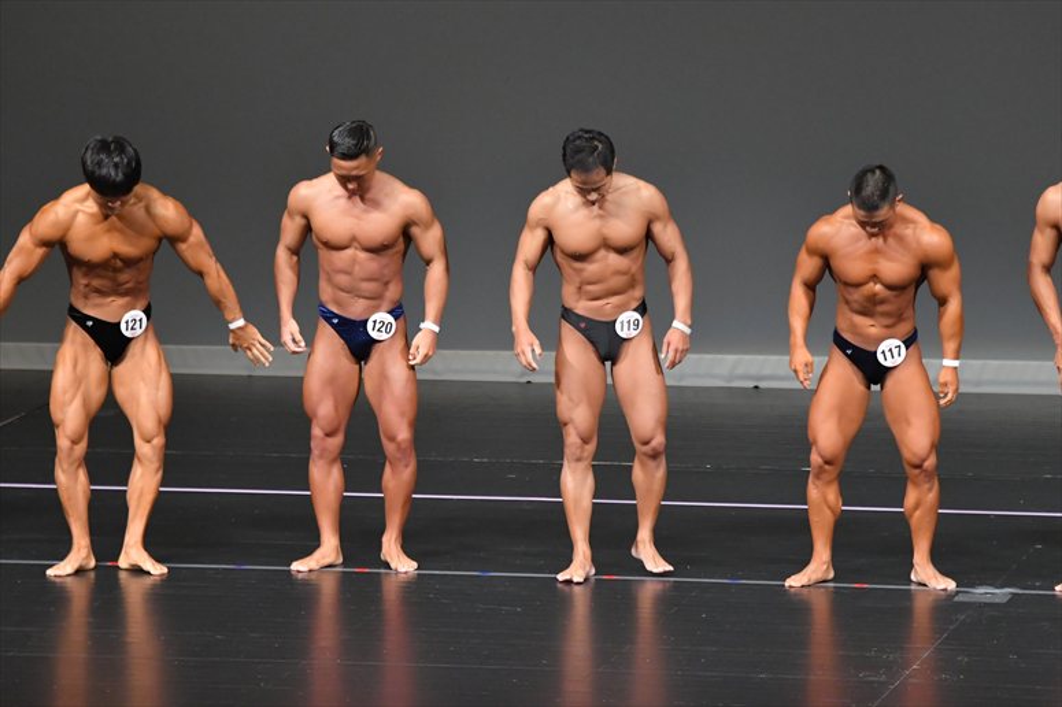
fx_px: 8404
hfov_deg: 7.2
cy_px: 354
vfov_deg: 4.8
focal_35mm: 285
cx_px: 531
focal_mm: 190
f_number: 5.6
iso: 5000
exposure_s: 1/400
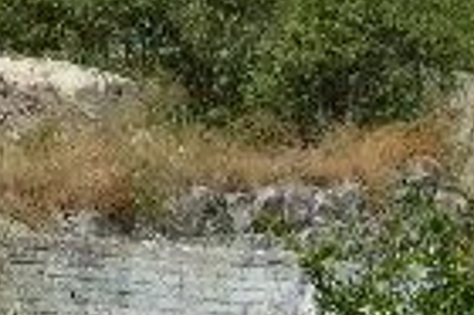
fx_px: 8338
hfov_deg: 3.2
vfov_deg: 2.1
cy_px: -840
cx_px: -252
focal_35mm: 634
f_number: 11
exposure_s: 1/500
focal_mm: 56
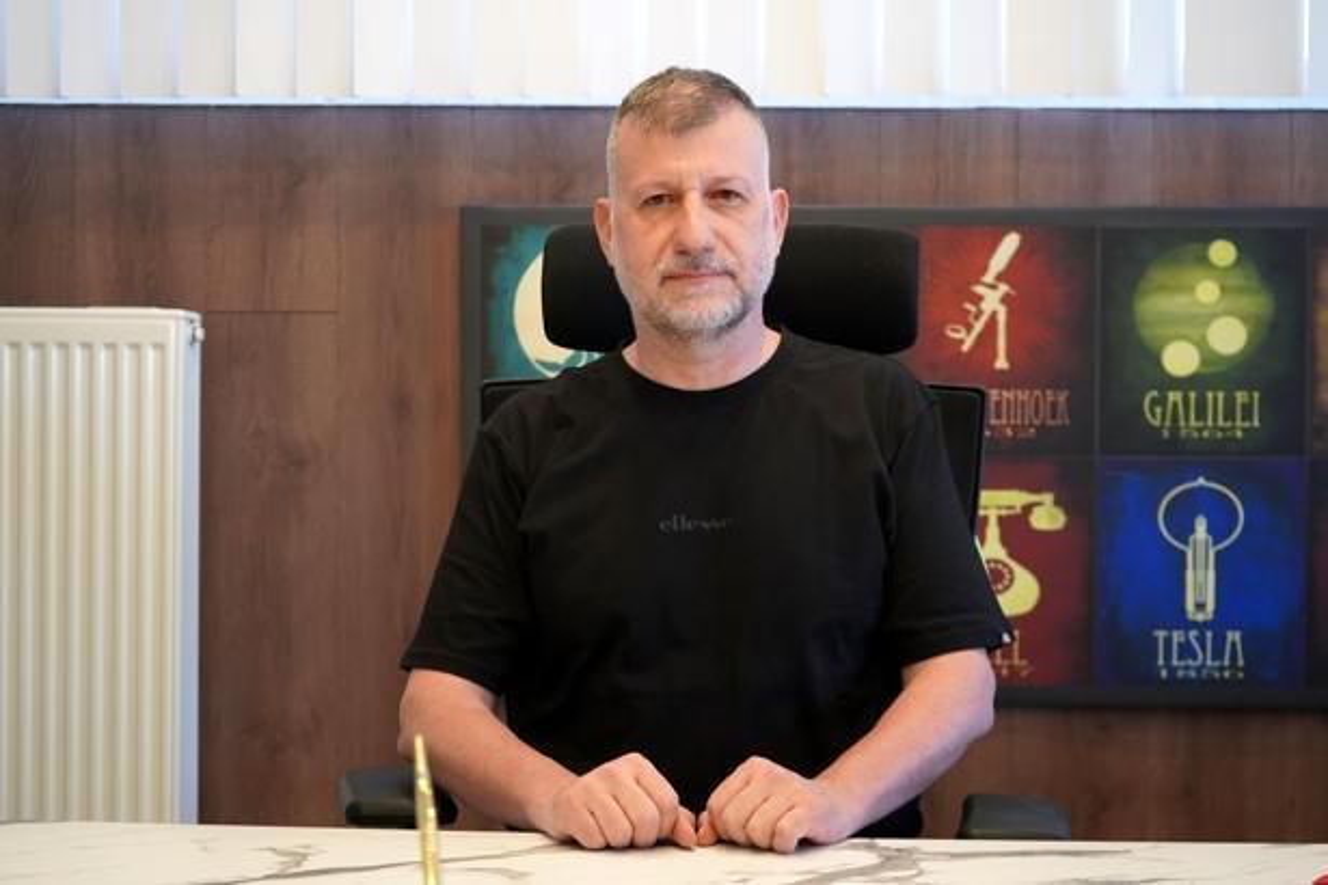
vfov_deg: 23.8
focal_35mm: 57
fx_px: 2103
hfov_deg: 35.1
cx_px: 664
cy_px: 442
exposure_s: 1/160
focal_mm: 57
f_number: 5
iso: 5000
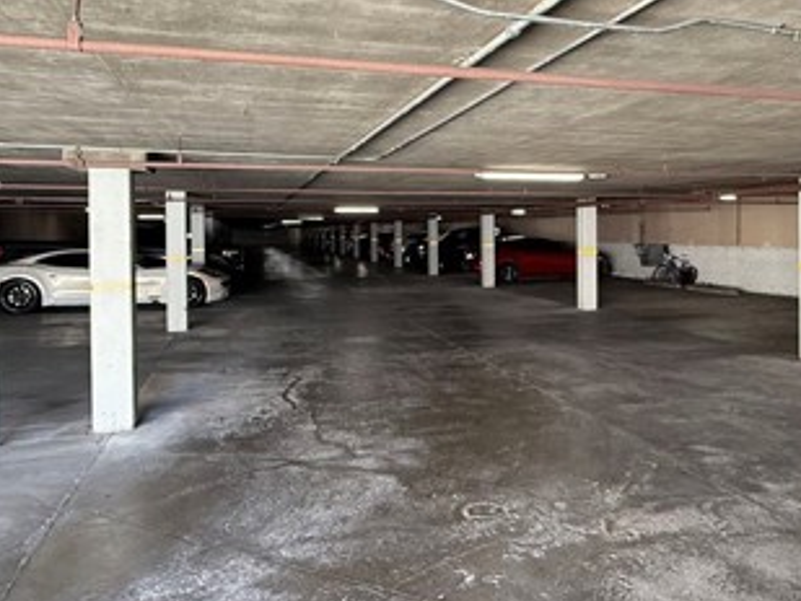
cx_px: 451
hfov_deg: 61.4
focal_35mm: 29
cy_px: 246
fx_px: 671
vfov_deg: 48.0
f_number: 2.2
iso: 320
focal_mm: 2.22
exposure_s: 1/60
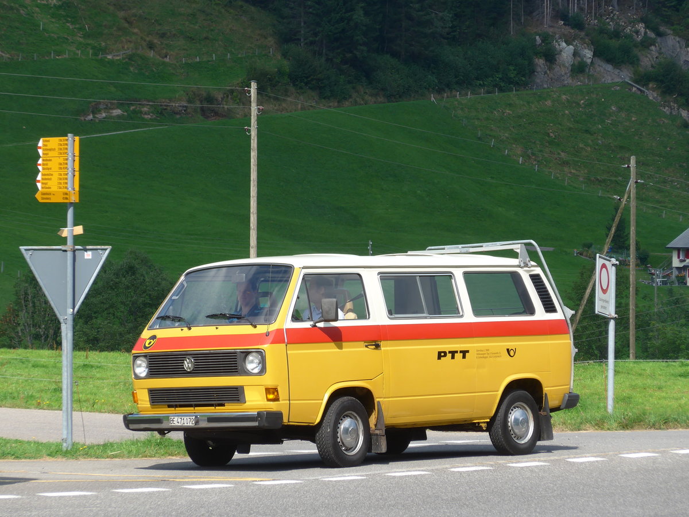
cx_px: 344
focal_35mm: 149
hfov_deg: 13.3
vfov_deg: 10.0
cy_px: 258
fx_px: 2966
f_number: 5.5
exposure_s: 1/250
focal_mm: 28.9
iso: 80
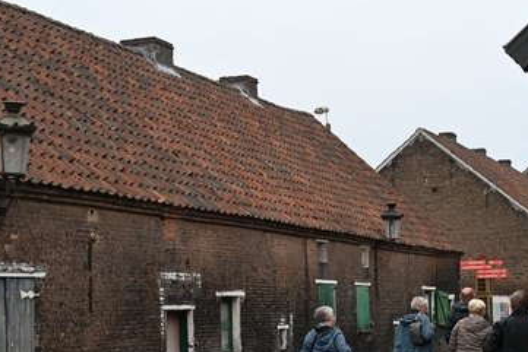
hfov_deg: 24.5
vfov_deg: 16.4
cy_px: 264
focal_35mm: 83
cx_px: 281
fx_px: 1218
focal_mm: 50
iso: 400
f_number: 2.8
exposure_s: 1/250
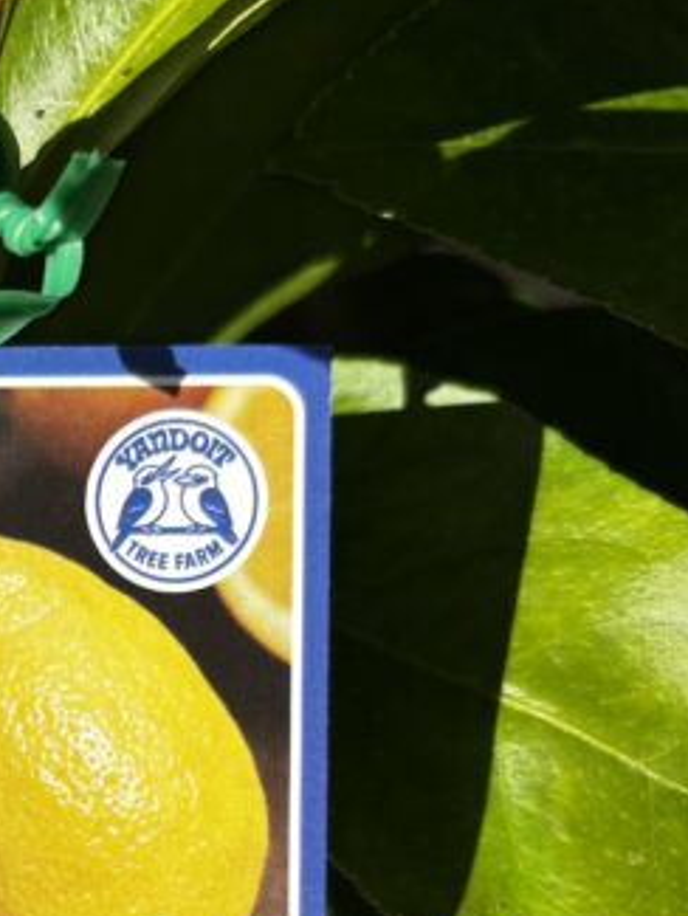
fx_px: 1695
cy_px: 913
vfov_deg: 28.4
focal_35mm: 64
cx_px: -124
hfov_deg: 21.4
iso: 50
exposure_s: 1/5076
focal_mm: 5.96
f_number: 1.6
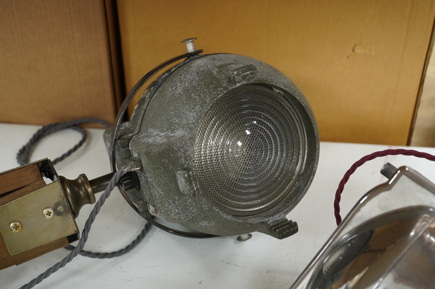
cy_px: 144
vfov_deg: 25.5
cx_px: 218
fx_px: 640
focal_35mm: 53
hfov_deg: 37.5
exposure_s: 1/125
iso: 3200
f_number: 5
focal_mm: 53
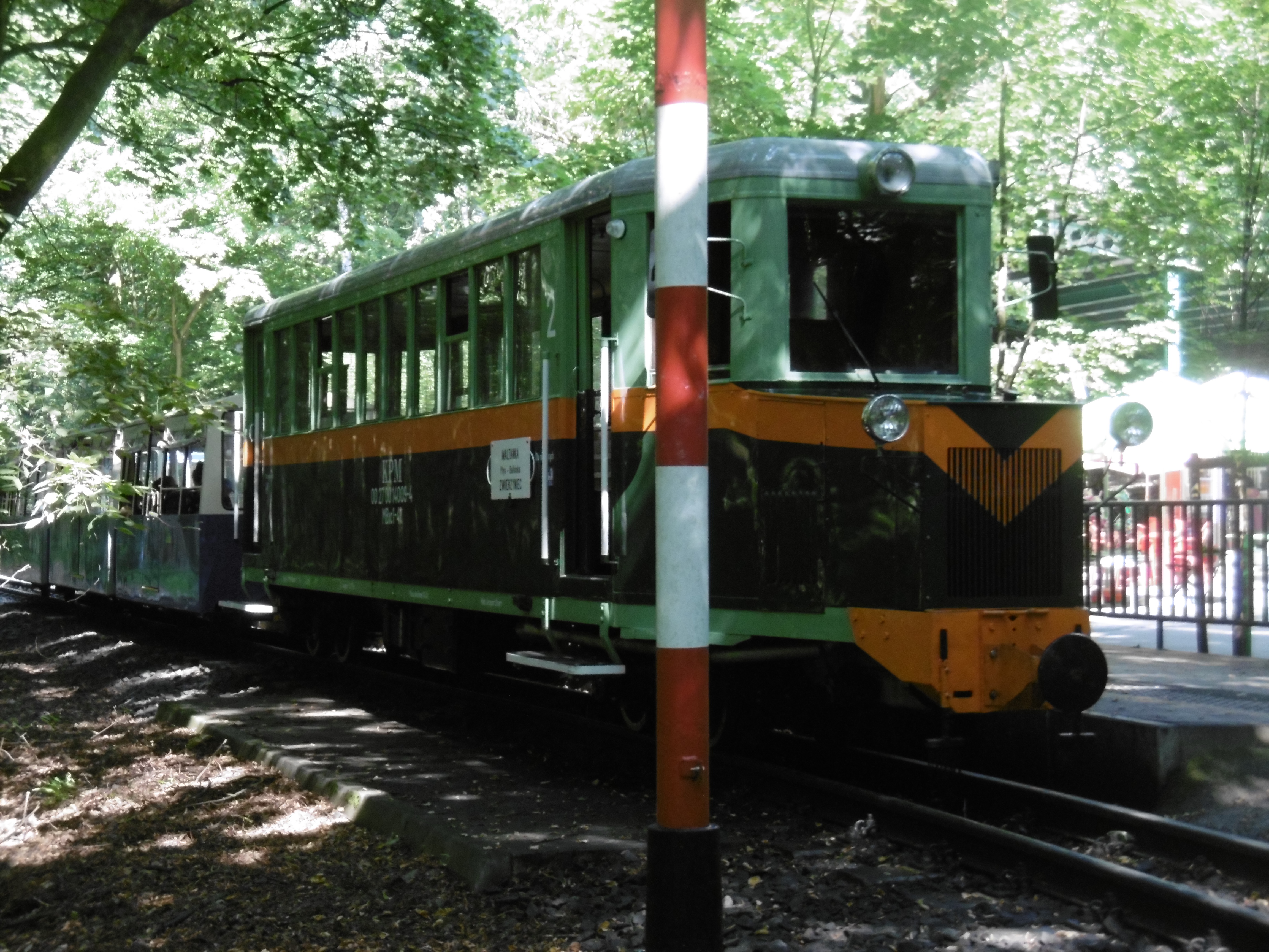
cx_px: 634
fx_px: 2493
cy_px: 476
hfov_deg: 28.6
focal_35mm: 68
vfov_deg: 21.6
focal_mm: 12.1
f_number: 4.4
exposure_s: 1/60
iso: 320
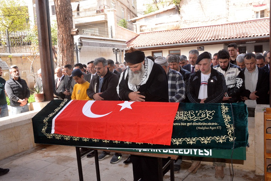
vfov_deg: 41.1
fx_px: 241
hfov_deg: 58.7
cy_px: 90
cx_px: 136
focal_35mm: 32
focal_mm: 32
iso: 5000
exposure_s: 1/200
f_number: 20
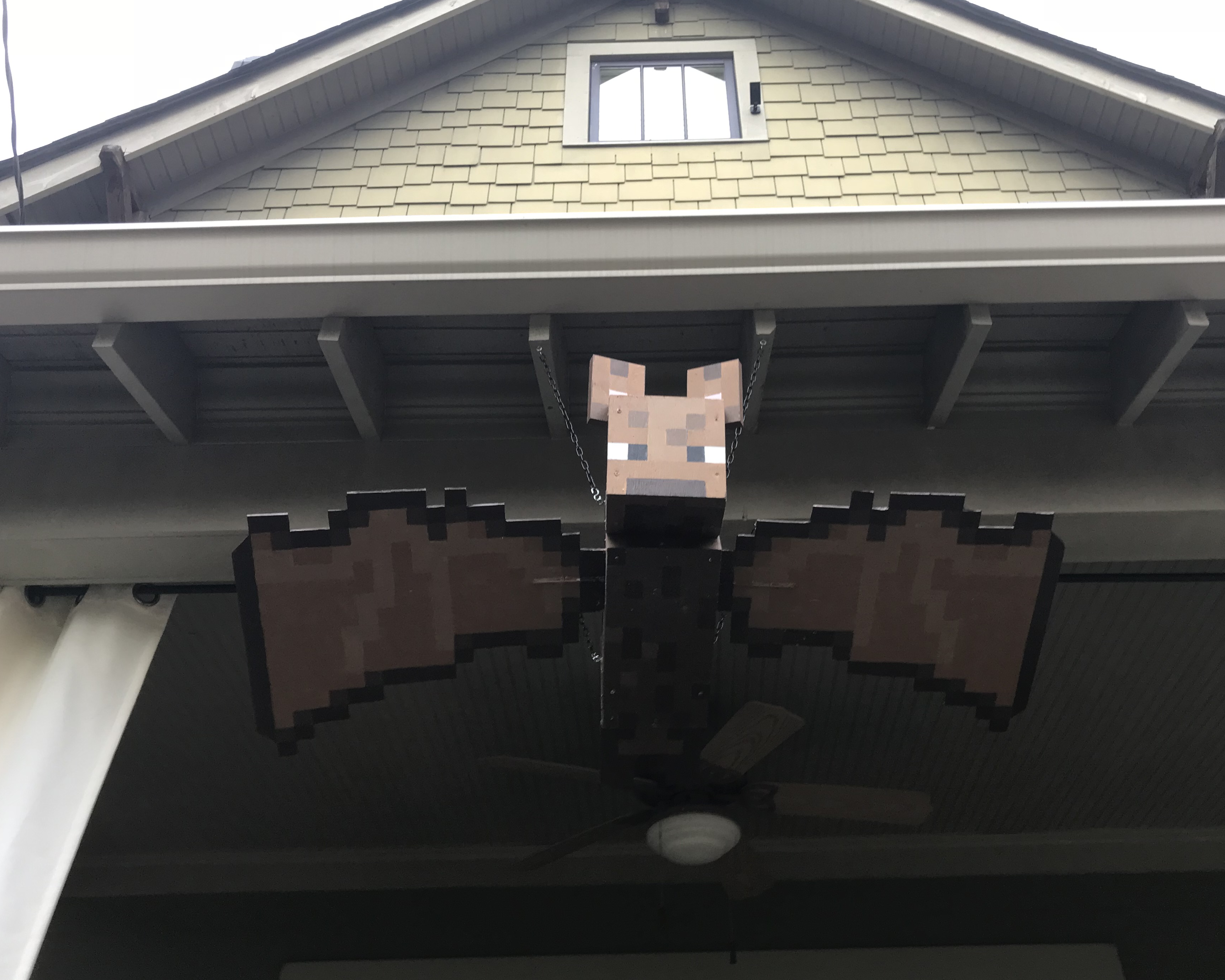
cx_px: 669
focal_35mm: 32
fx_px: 1160
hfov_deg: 55.6
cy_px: 502
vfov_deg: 45.8
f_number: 1.8
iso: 32
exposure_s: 1/120
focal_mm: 3.99
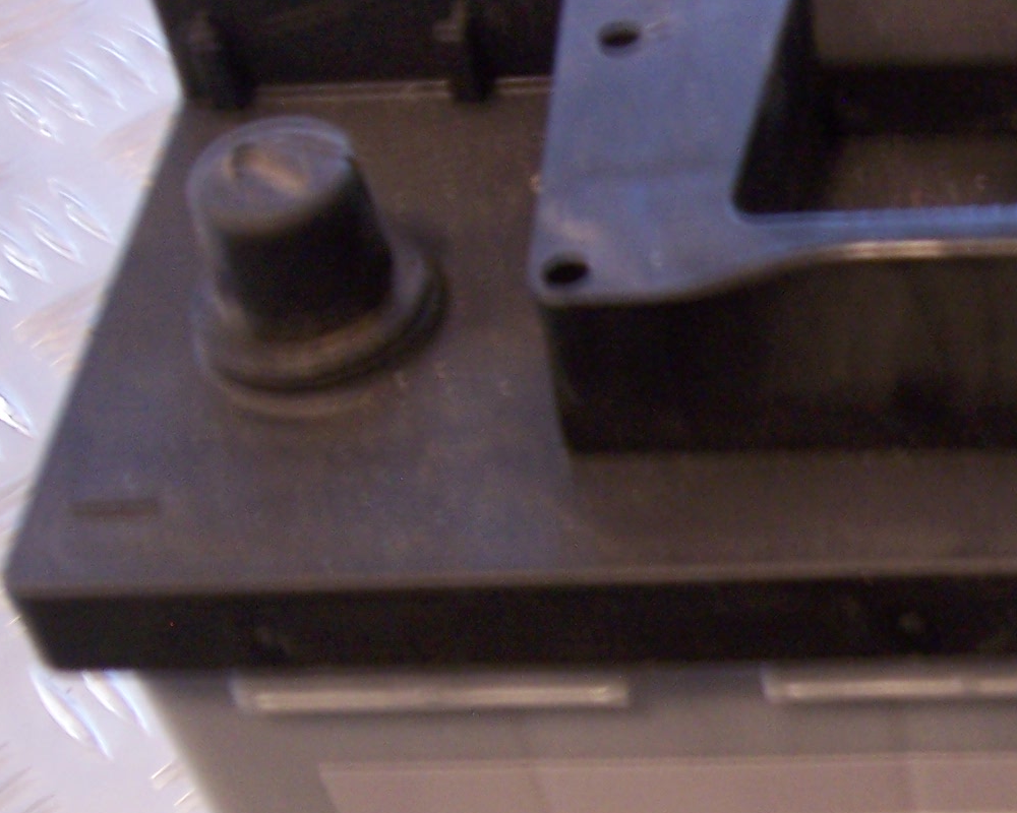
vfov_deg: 18.7
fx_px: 2438
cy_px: 666
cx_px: 1132
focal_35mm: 81
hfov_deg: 22.2
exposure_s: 1/4
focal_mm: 6
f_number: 3
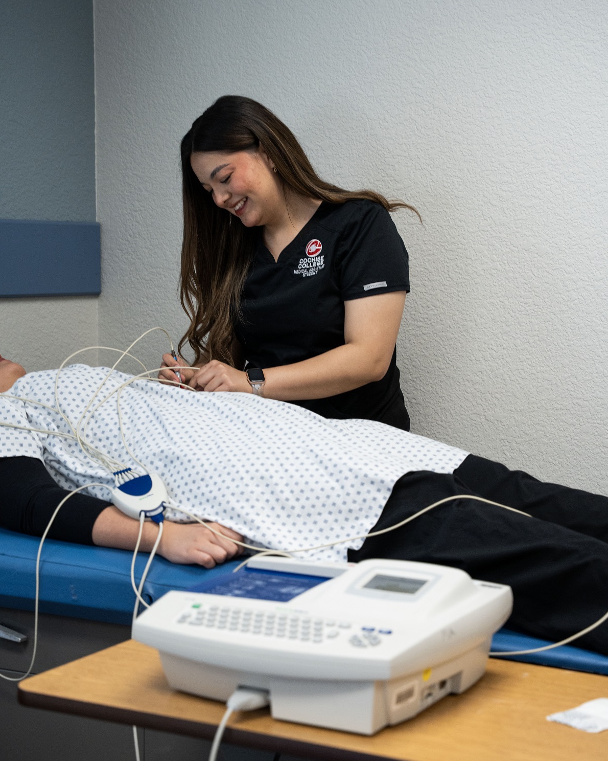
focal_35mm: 68
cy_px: 350
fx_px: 1523
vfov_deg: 28.0
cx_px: 303
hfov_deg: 22.6
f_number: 4
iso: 1000
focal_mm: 59.6
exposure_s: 1/160
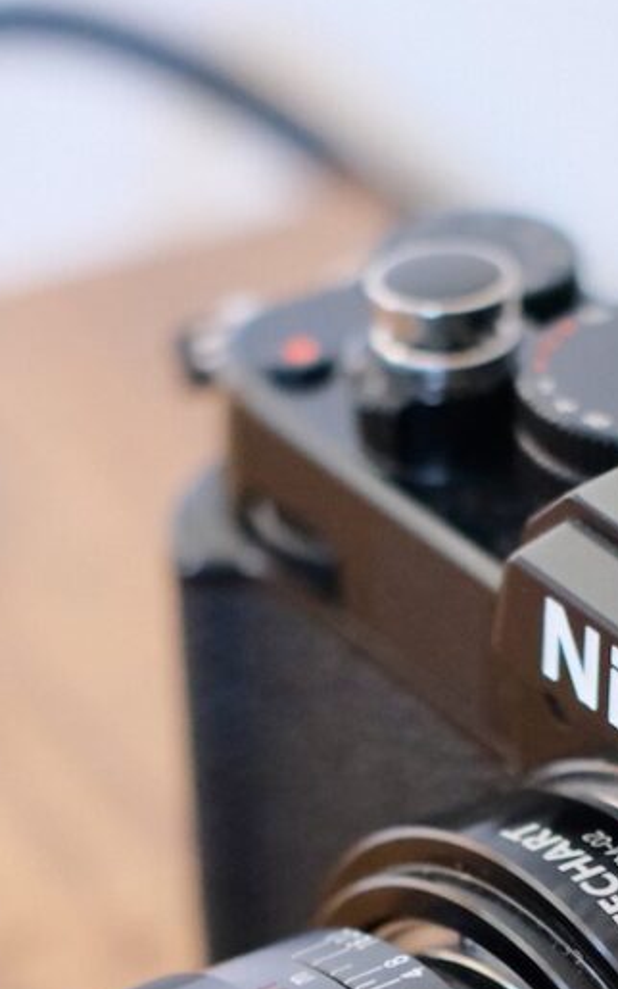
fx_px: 4068
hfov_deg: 8.7
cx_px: 430
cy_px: 1141
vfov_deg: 13.5
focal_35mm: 151
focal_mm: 35
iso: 6400
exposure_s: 1/75
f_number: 2.8
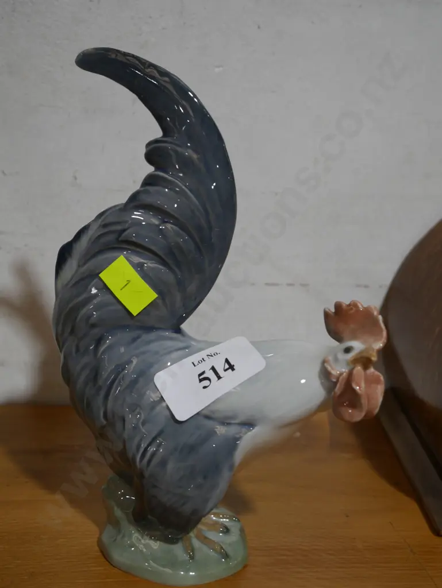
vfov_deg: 35.5
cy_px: 294
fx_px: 919
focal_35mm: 54
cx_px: 221
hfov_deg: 27.1
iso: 400
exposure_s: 1/60
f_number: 5.3
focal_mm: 27
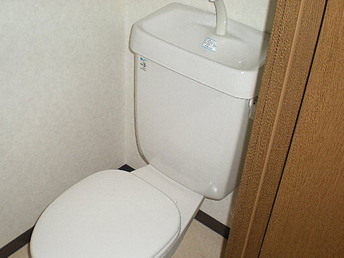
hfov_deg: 40.3
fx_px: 467
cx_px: 140
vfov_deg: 30.8
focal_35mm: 47
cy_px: 151
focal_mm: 6.3
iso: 75
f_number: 3.1
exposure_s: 1/60
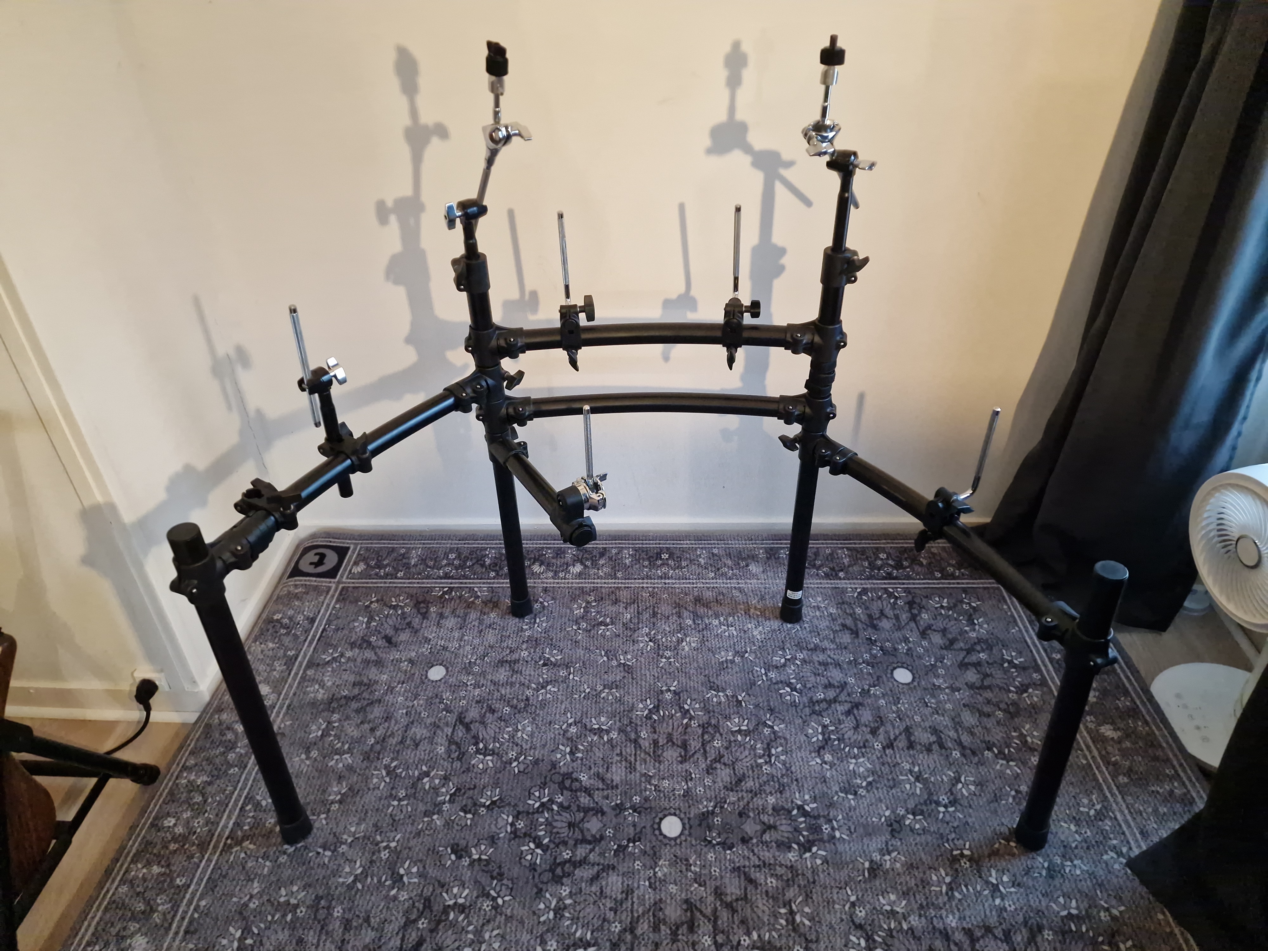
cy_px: 476
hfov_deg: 73.9
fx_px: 843
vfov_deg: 58.9
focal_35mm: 23
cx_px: 634
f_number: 1.8
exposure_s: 1/50
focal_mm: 6.4
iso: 640
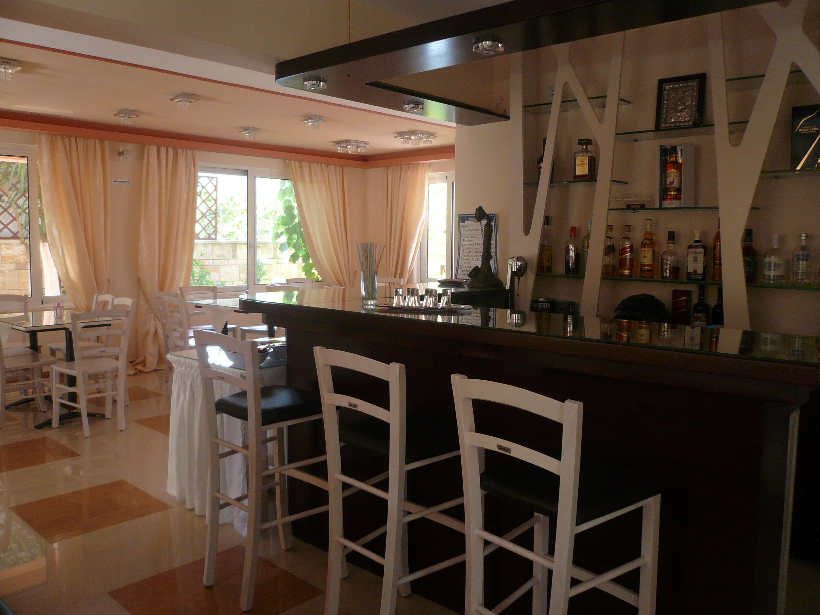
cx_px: 410
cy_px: 308
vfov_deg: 49.7
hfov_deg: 63.4
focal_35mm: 28
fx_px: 663
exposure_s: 1/30
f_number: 2.8
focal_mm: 4.6
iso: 100
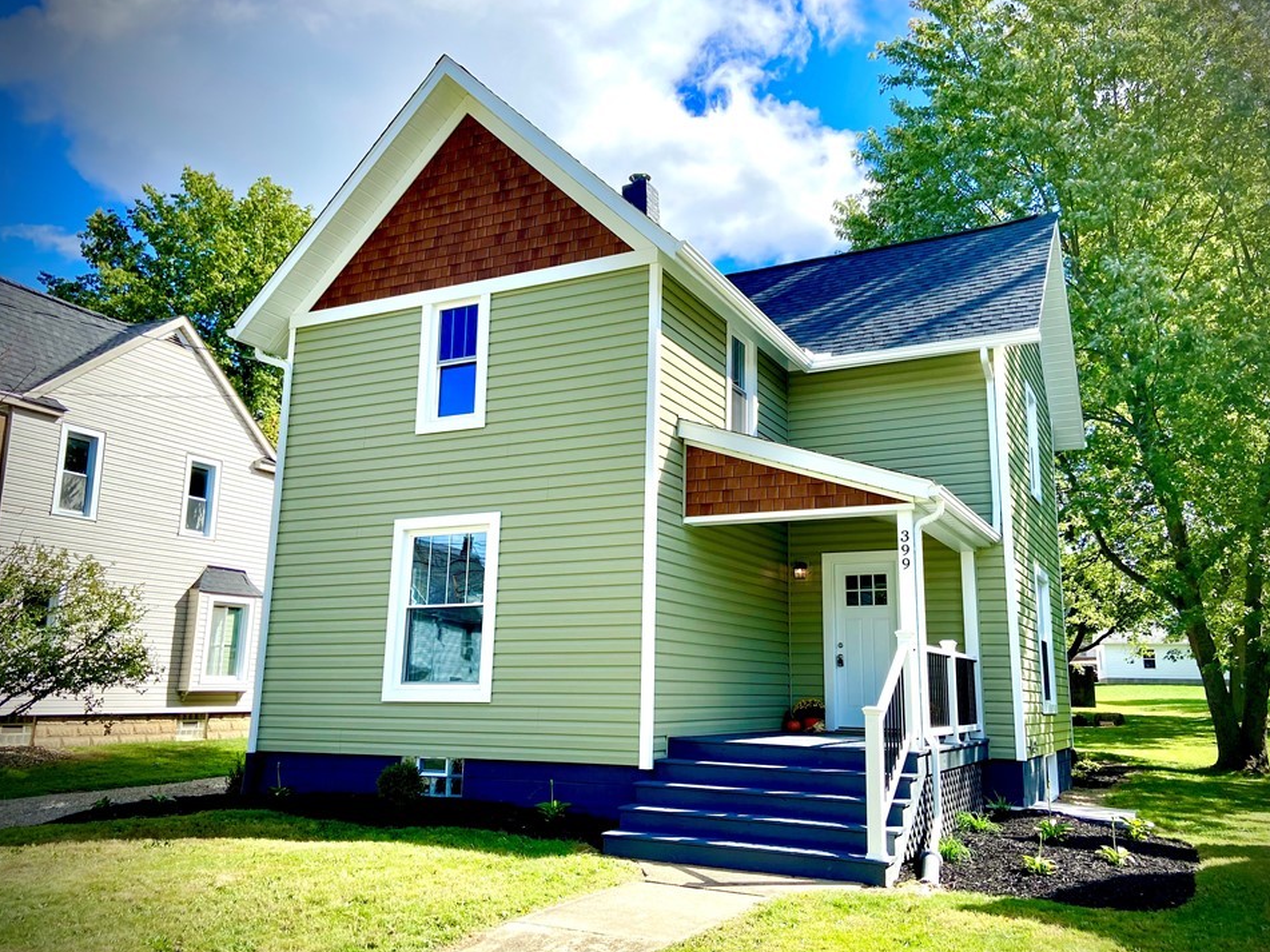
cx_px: 673
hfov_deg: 63.4
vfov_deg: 49.7
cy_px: 490
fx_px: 1027
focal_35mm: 28
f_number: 1.8
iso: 32
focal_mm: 4.25
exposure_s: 1/1808
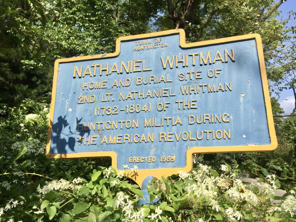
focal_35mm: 29
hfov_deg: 61.7
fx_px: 248
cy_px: 111
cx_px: 148
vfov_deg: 48.2
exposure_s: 1/1522
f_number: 2.2
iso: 32
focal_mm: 4.15
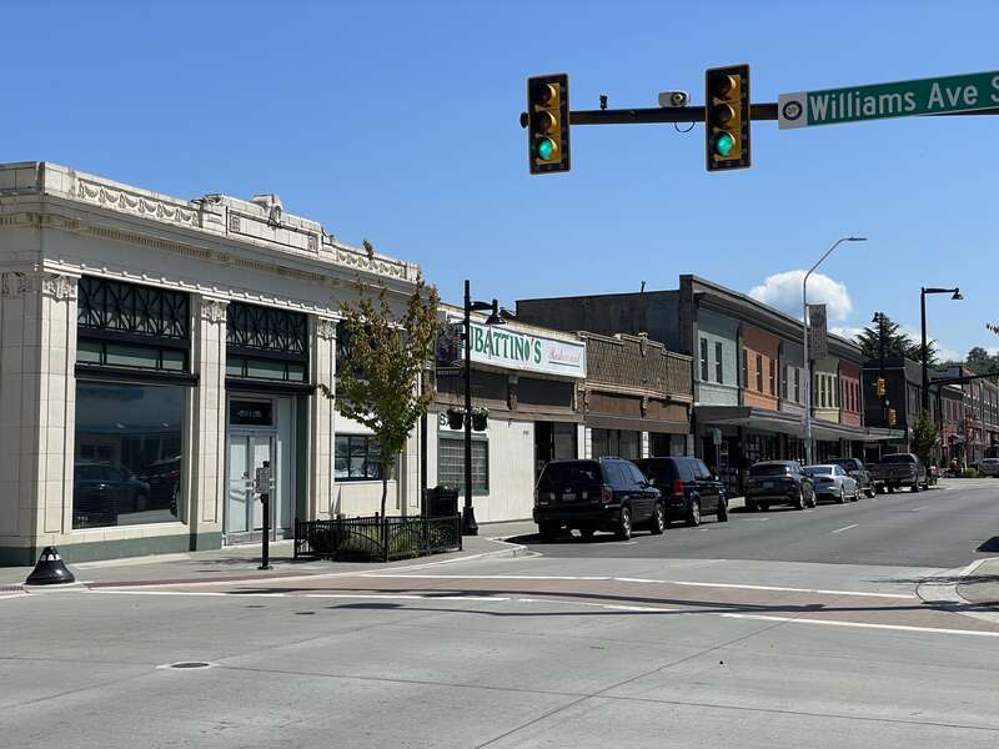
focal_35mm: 52
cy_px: 374
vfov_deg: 28.0
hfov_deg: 36.8
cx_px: 500
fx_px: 1501
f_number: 2
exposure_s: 1/2283
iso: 25
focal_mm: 6
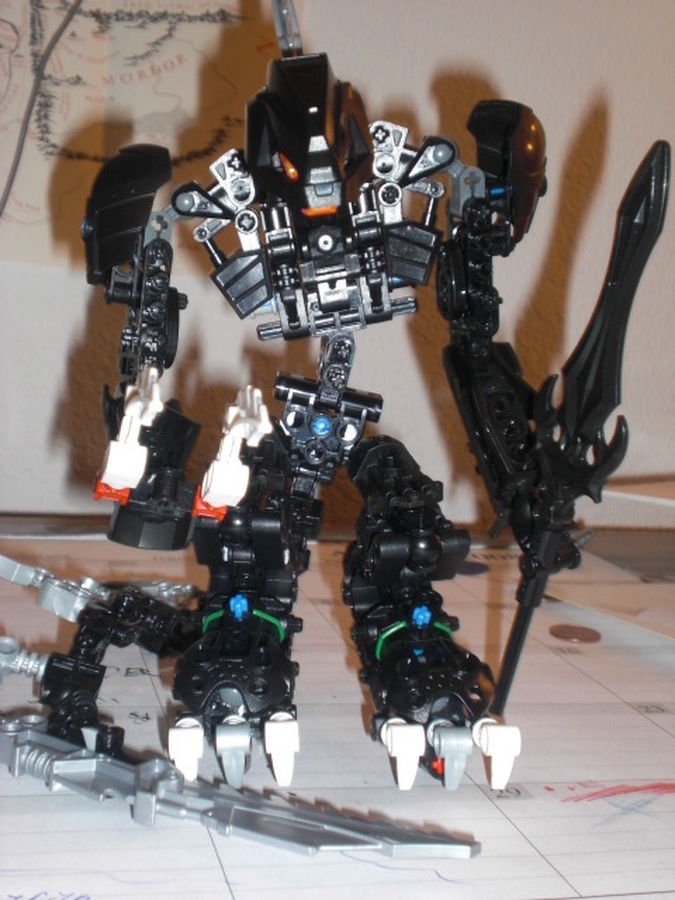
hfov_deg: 28.6
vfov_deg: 37.5
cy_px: 450
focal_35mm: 51
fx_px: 1326
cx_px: 338
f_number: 3.6
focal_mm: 8.44
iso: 100
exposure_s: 1/60
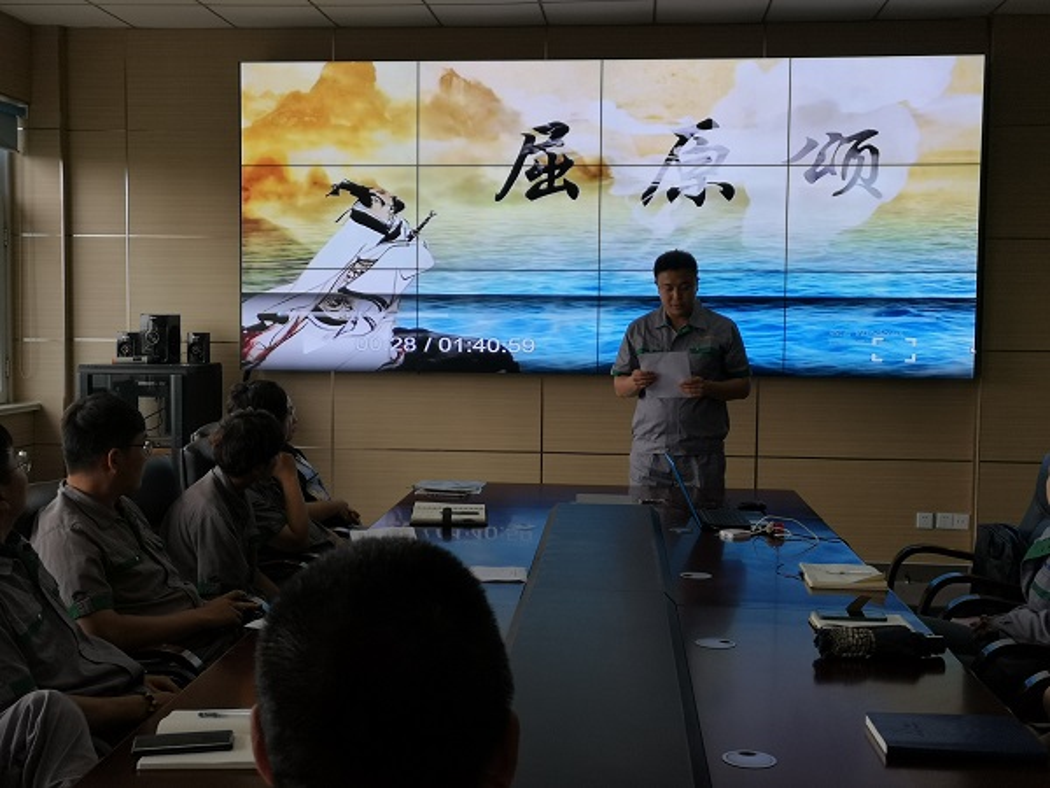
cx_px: 525
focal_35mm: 44
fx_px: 1335
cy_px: 394
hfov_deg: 42.9
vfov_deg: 32.9
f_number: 1.8
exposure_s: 1/100
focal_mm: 4.75
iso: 50
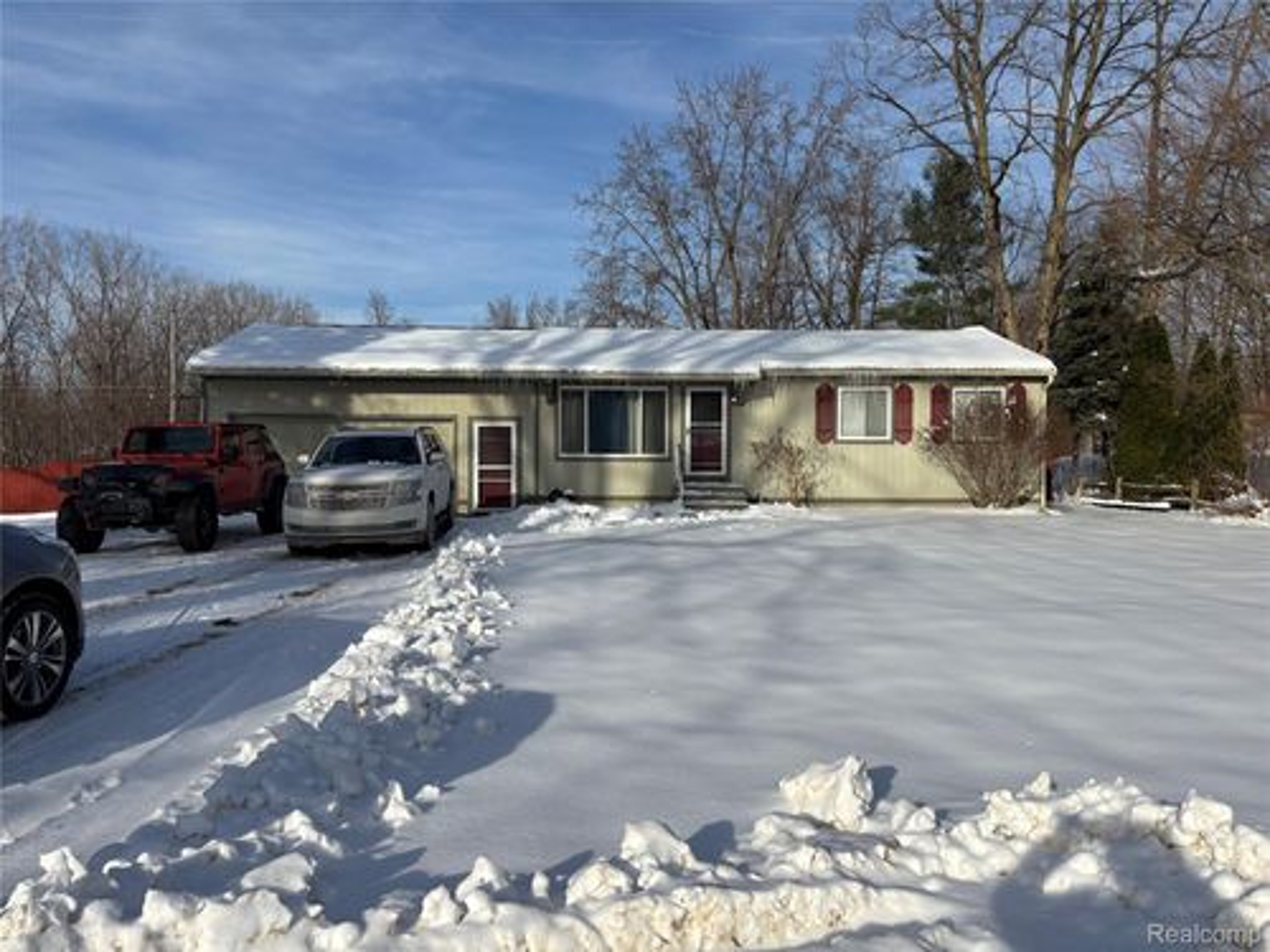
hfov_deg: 67.3
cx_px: 635
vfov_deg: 53.1
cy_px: 476
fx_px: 954
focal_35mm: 26
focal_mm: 5.96
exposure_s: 1/7194
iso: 50
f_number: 1.6
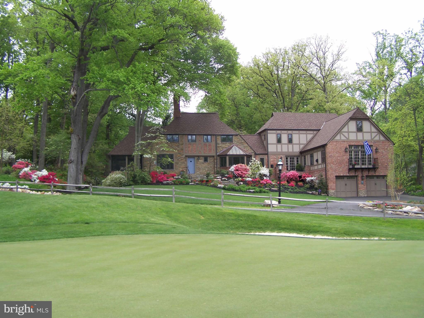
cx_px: 212
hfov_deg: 49.0
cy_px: 159
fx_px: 465
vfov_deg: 37.7
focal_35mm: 38
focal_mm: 6.3
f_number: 2.8
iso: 64
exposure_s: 1/200
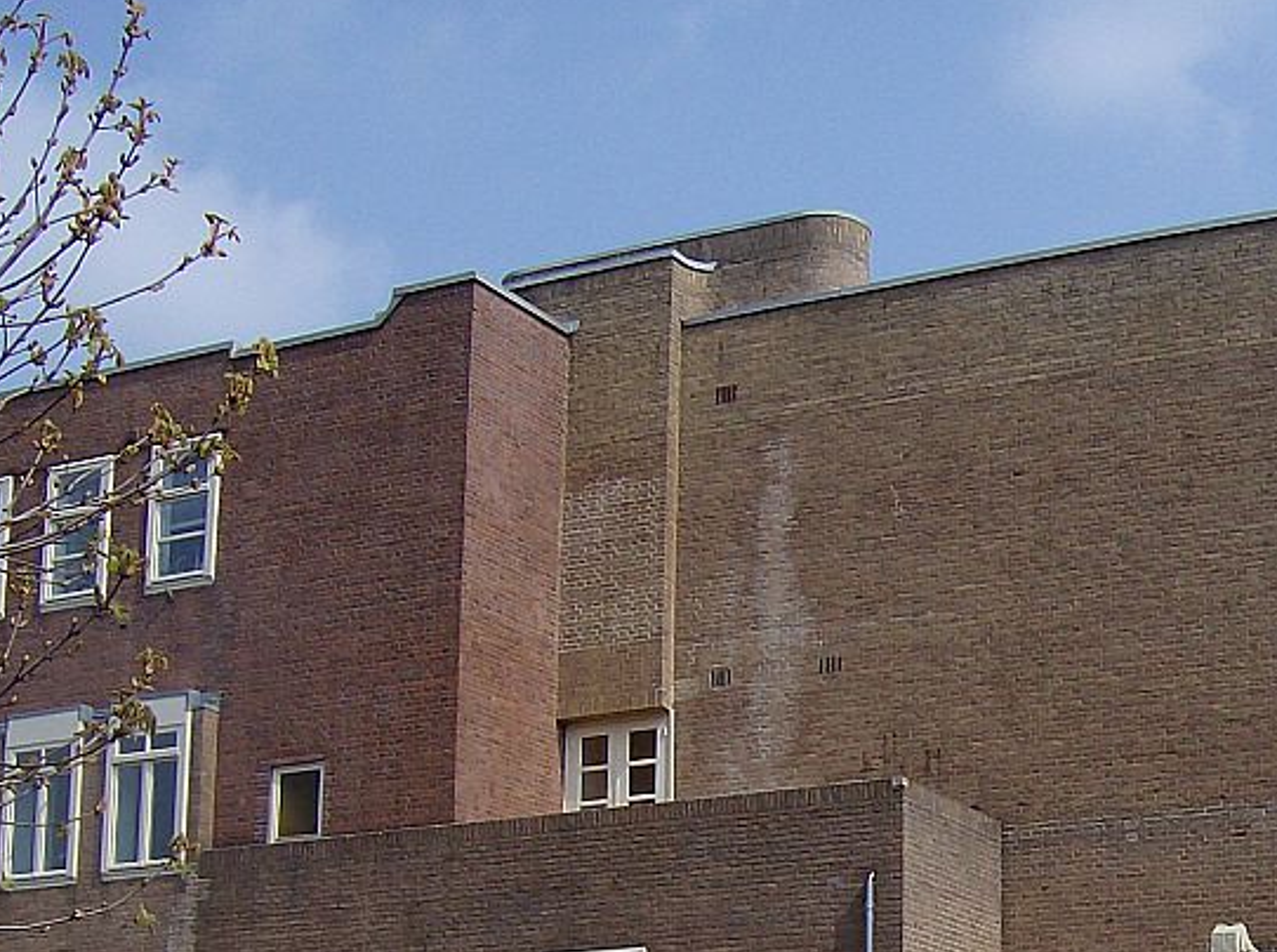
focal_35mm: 68
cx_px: 1067
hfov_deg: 27.9
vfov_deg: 21.0
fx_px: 2503
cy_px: 882
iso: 100
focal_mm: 6
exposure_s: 1/894
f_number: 4.7
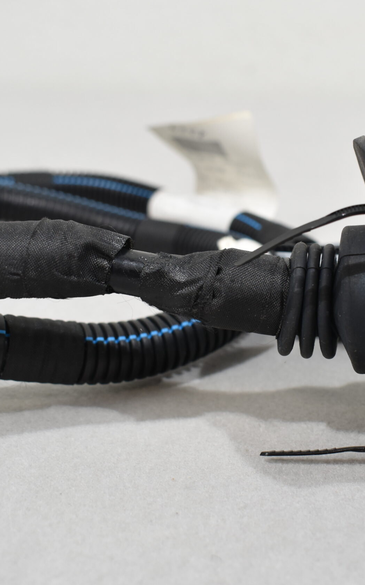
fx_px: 891
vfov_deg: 36.3
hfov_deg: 22.8
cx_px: 293
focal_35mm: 56
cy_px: 291
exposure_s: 1/60
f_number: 5.6
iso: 560
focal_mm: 24
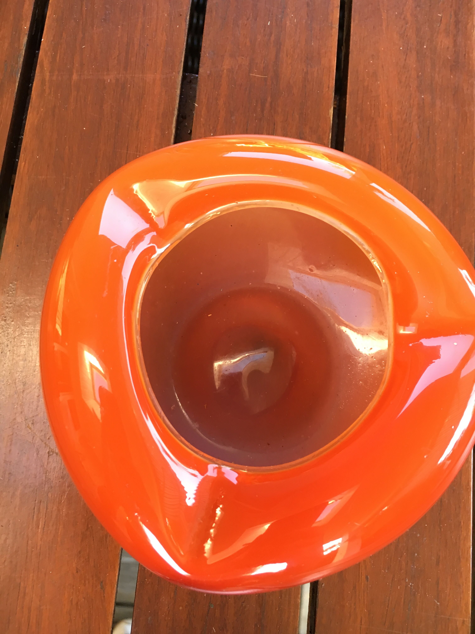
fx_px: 531
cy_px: 317
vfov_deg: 61.7
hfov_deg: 48.2
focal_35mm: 29
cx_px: 238
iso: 50
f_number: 2.2
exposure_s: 1/33
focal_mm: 4.15
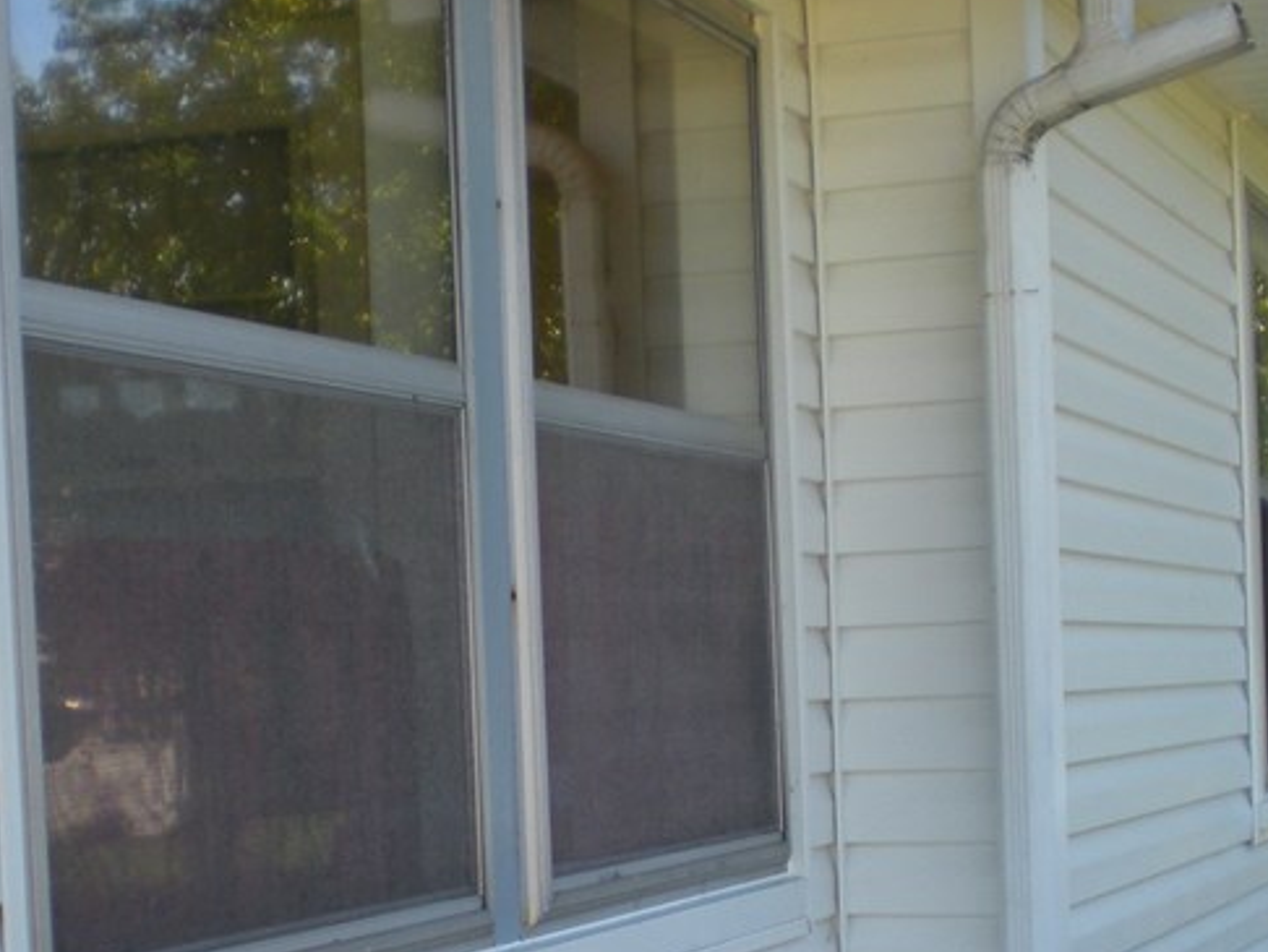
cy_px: 835
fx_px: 2932
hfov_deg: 24.4
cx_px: 642
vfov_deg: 18.2
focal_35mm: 80
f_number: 3.1
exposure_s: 1/240
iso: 64
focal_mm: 6.3
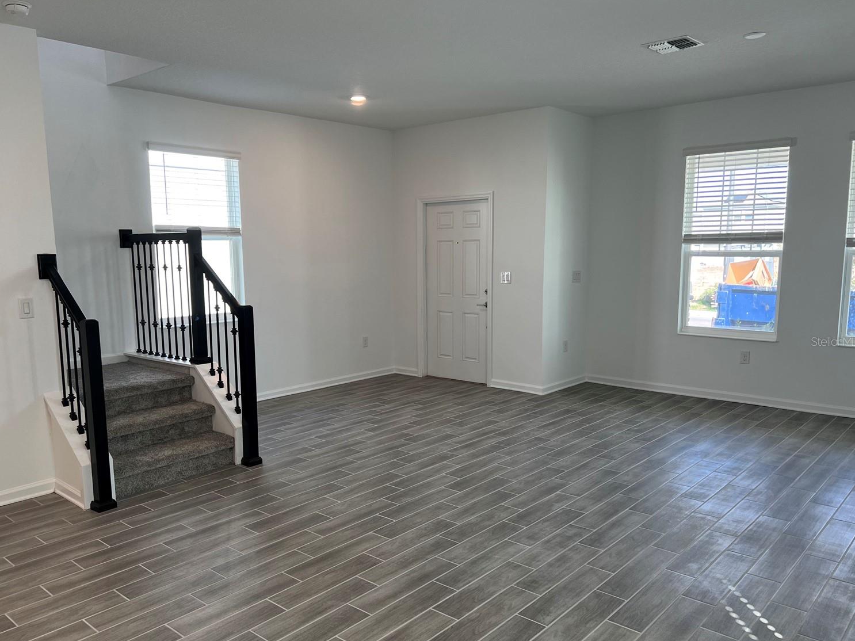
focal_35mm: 28
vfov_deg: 49.7
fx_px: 691
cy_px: 341
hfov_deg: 63.4
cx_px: 405
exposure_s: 1/125
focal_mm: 5.7
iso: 64
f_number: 1.5
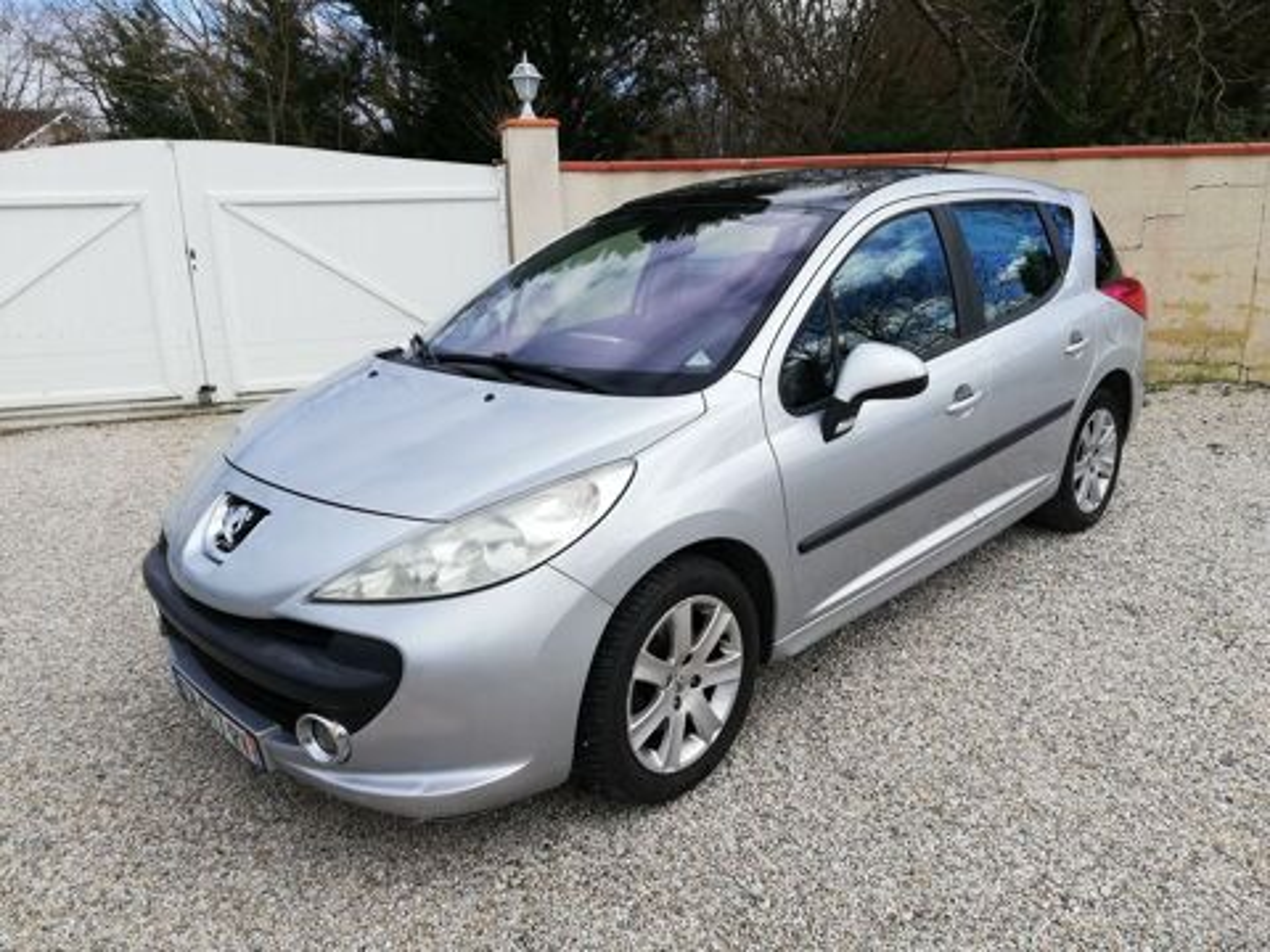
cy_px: 476
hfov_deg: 67.3
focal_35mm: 26
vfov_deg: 53.1
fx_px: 954
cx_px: 635
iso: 50
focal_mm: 3.81
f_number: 2.2
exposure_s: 1/703
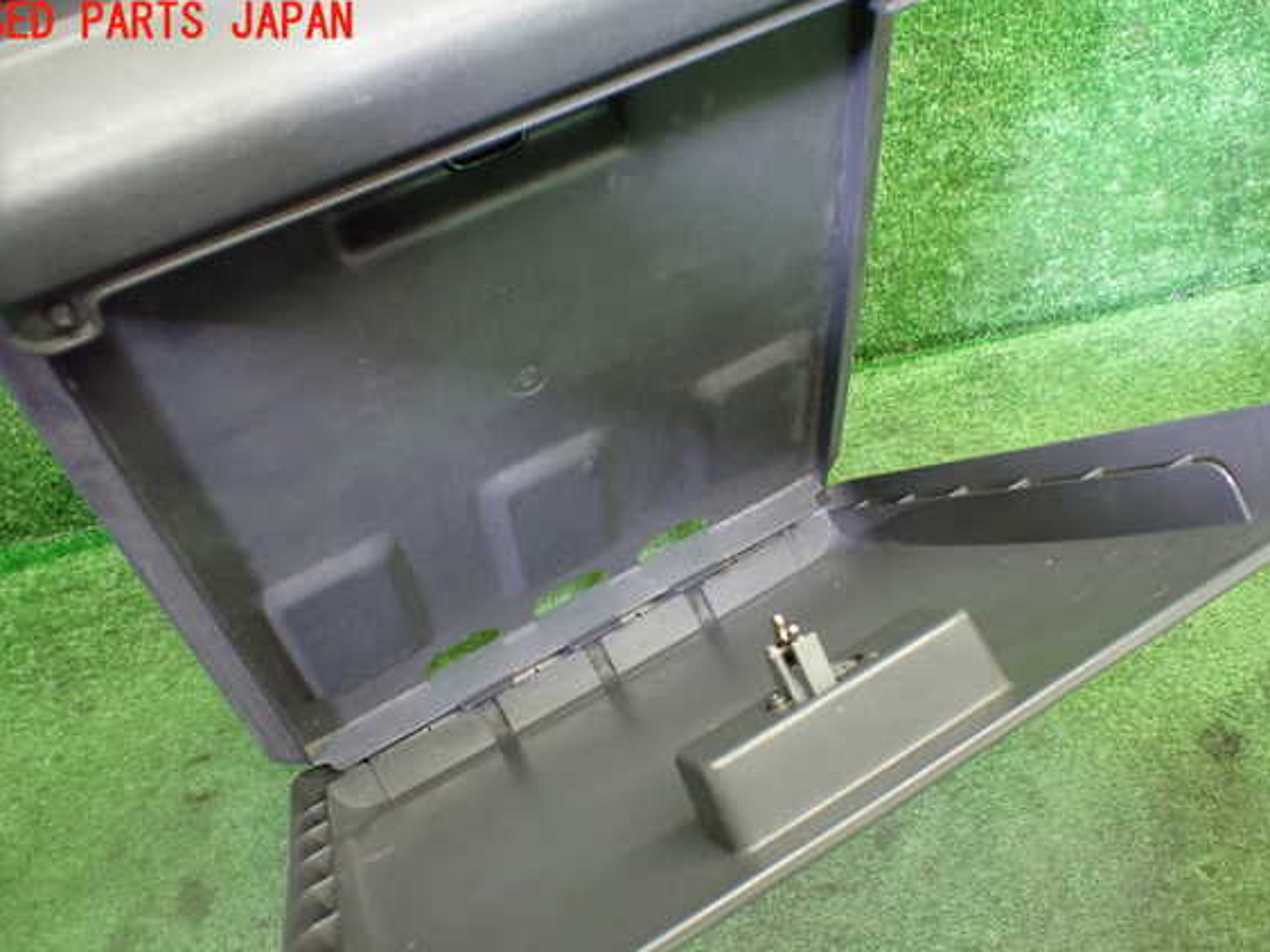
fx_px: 1174
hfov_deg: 56.8
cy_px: 503
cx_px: 620
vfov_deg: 44.1
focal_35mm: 32
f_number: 2.3
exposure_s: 1/60
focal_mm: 5.4
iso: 800
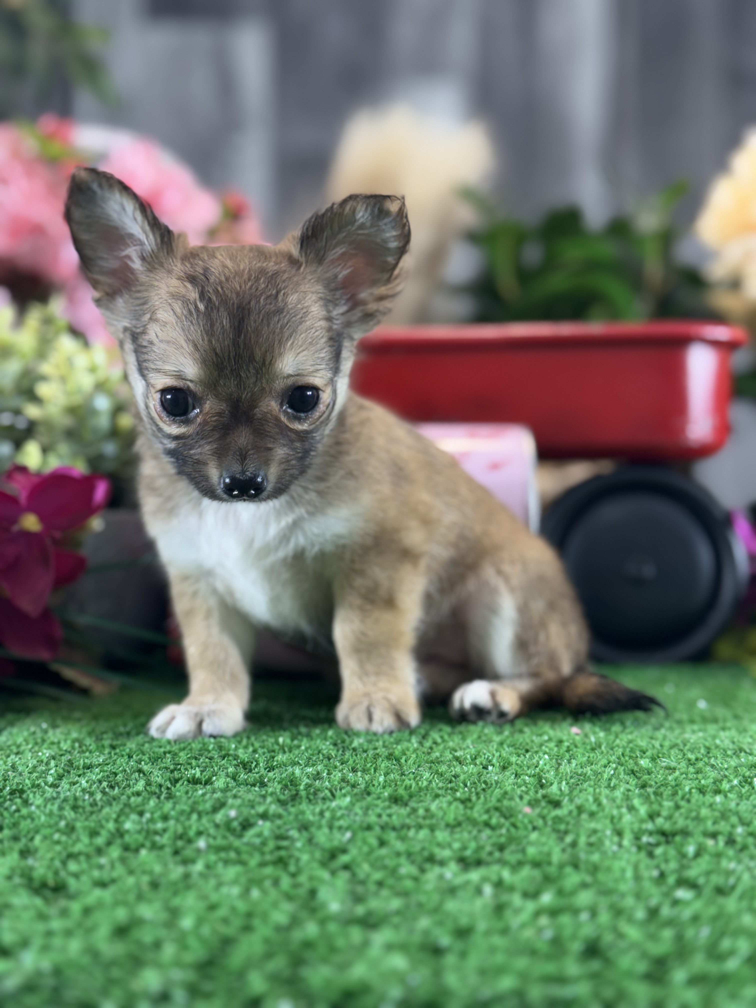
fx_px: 1398
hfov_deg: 30.3
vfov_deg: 39.7
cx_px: 378
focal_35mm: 48
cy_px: 504
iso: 64
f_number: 1.78
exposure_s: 1/121
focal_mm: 6.76
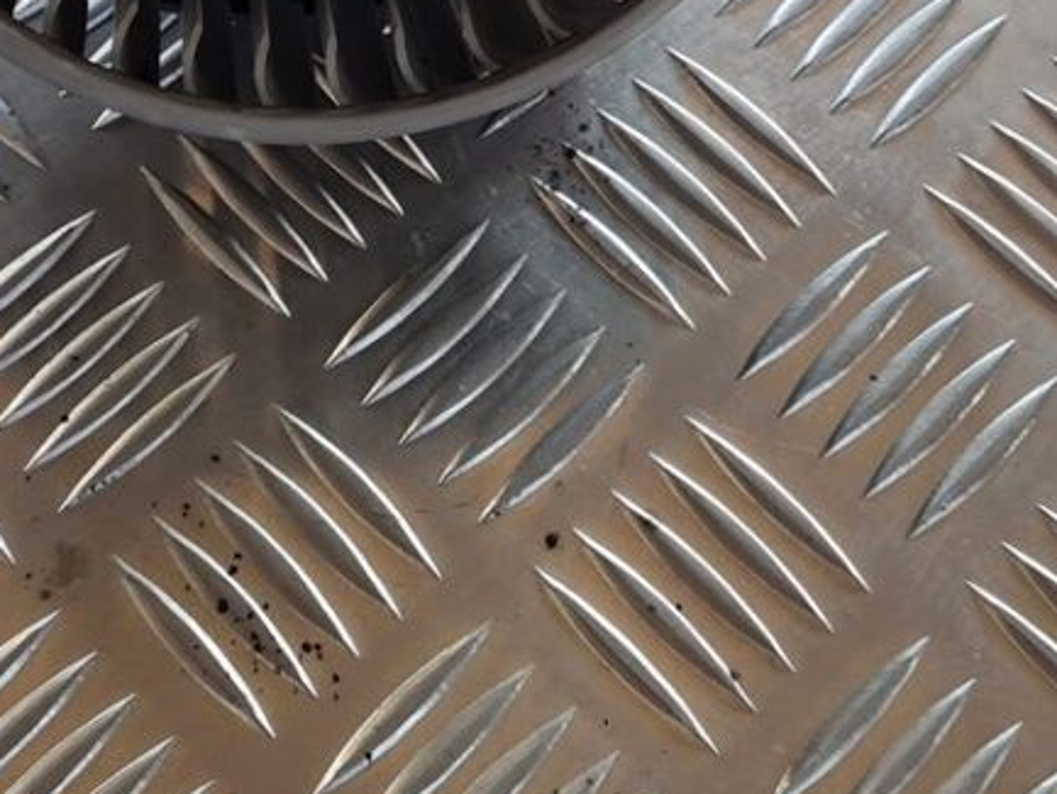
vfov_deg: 16.0
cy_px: -430
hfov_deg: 23.0
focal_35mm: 84
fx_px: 2566
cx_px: 232
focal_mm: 5.4
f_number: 1.8
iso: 80
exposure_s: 1/100
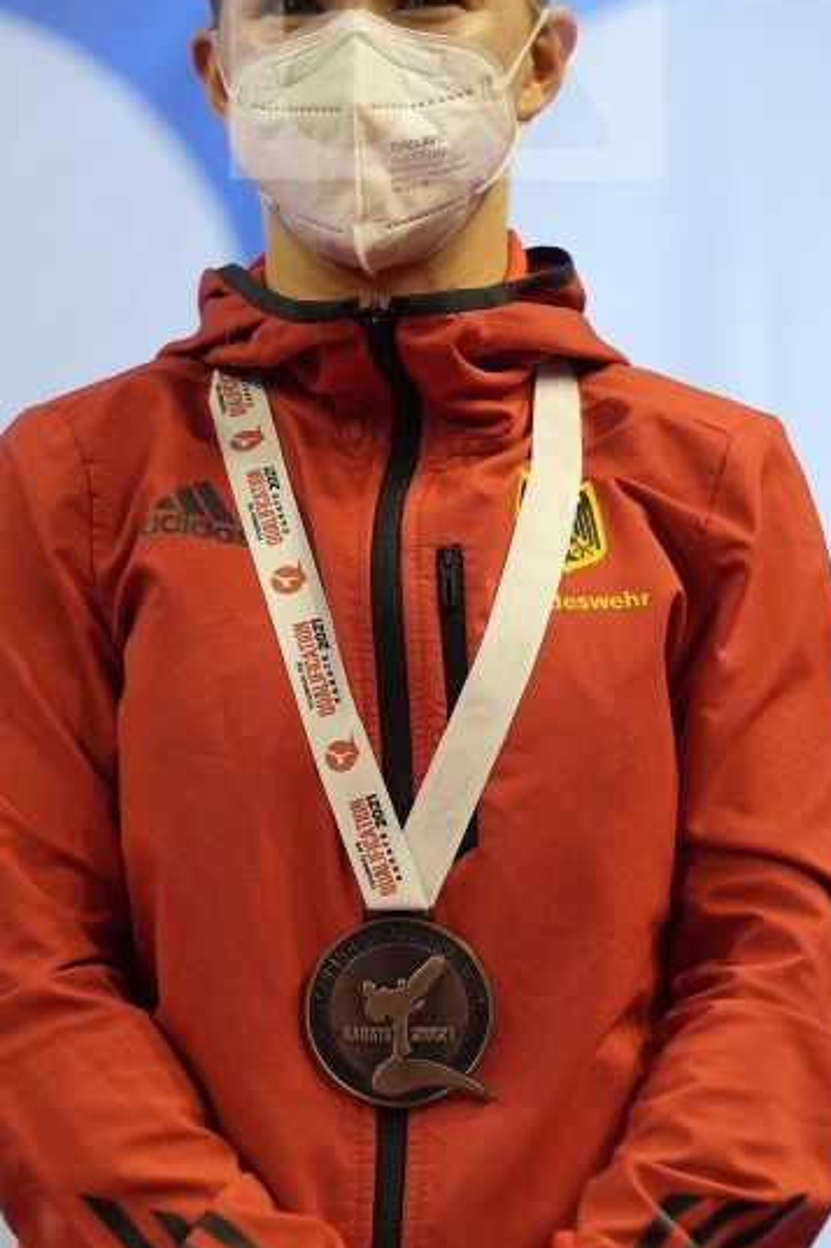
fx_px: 15521
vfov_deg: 4.6
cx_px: 447
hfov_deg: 3.1
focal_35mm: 448
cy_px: 792
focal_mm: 200
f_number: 2.8
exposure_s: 1/250
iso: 800
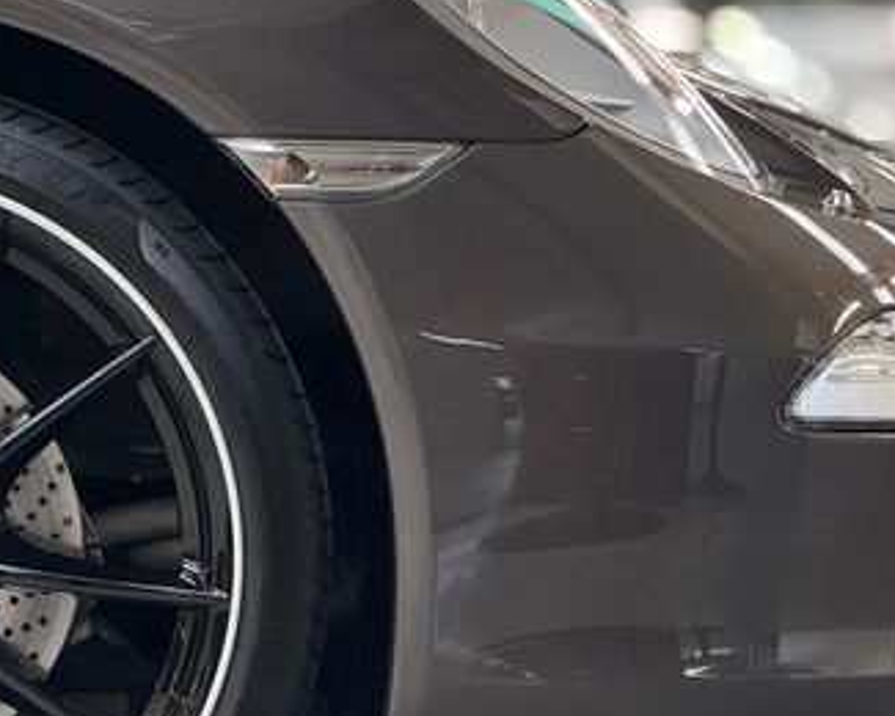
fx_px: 7337
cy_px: 424
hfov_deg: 7.0
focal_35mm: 277
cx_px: 196
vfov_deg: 5.6
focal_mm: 15.66
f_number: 2.8
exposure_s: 1/100
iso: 400
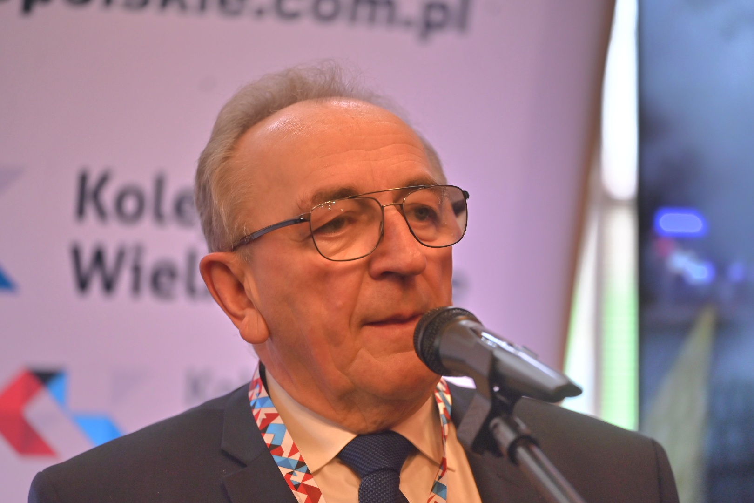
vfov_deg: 8.9
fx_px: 3246
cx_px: 377
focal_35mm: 155
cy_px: 252
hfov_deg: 13.2
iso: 1000
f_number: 2.8
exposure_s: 1/200
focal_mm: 155
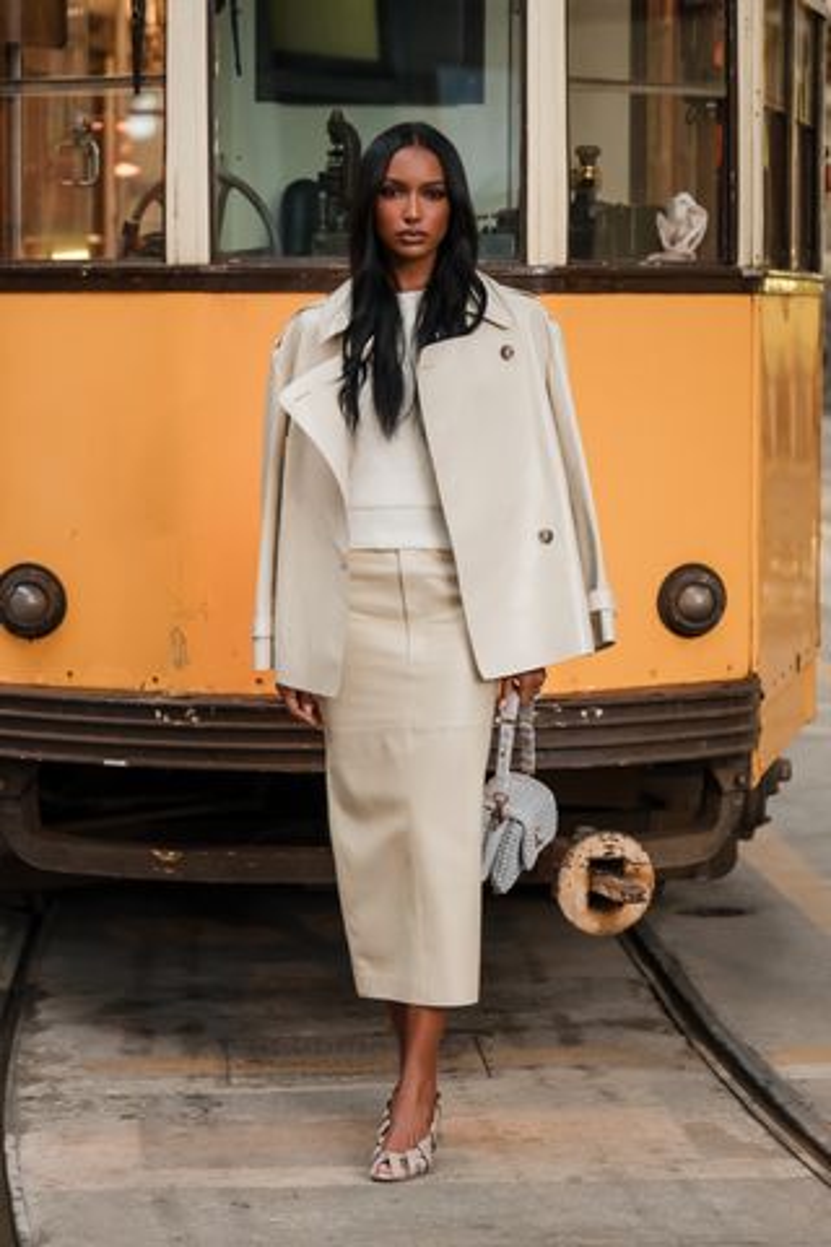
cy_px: 624
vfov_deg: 27.3
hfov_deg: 18.4
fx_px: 2562
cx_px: 416
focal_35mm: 74
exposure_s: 1/250
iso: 2500
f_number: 2.8
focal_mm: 74
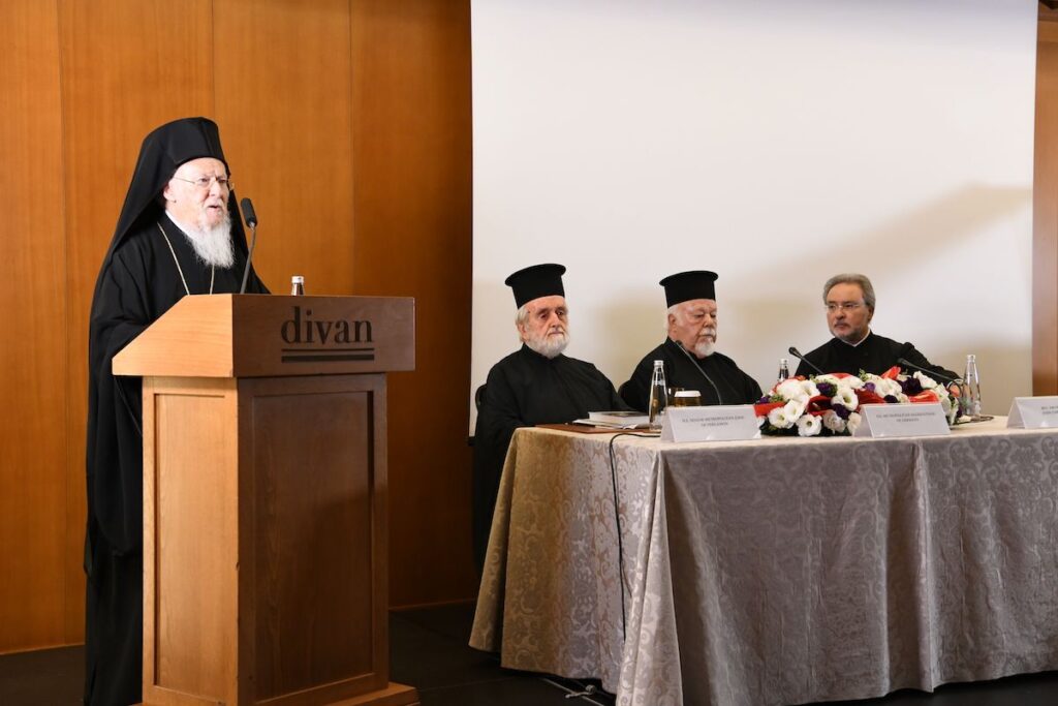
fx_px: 1470
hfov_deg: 39.6
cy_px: 353
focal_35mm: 50
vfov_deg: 27.0
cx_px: 529
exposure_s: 1/100
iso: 3200
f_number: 7.1
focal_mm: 50
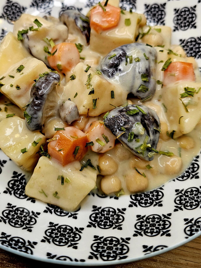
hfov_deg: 44.1
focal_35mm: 32
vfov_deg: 56.2
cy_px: 102
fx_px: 248
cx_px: 87
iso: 50
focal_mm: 6.3
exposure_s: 1/59.5
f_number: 1.7
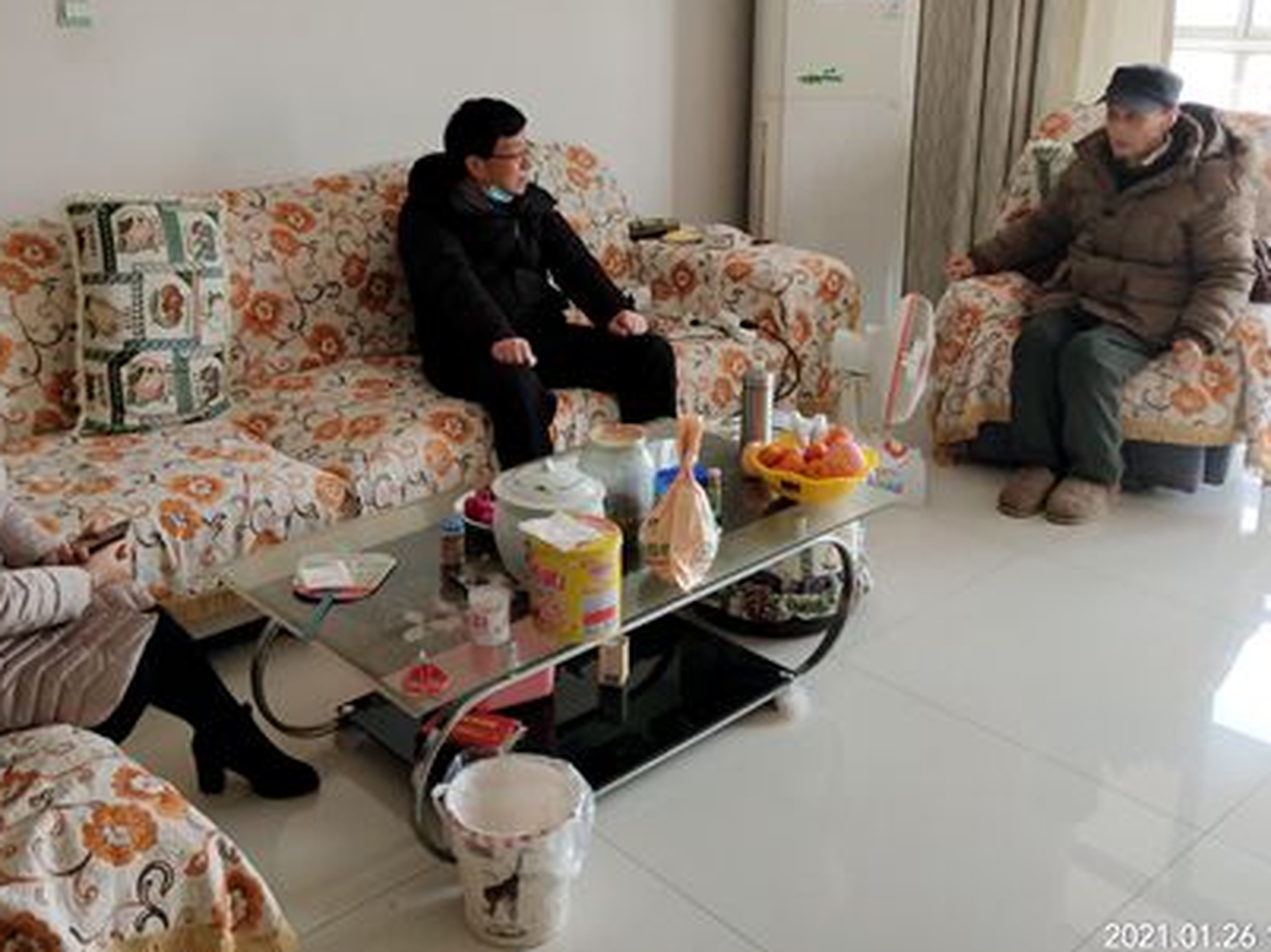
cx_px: 525
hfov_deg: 45.6
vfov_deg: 34.8
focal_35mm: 41
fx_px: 1505
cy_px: 335
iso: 146
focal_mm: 3.95
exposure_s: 1/50
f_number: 1.8
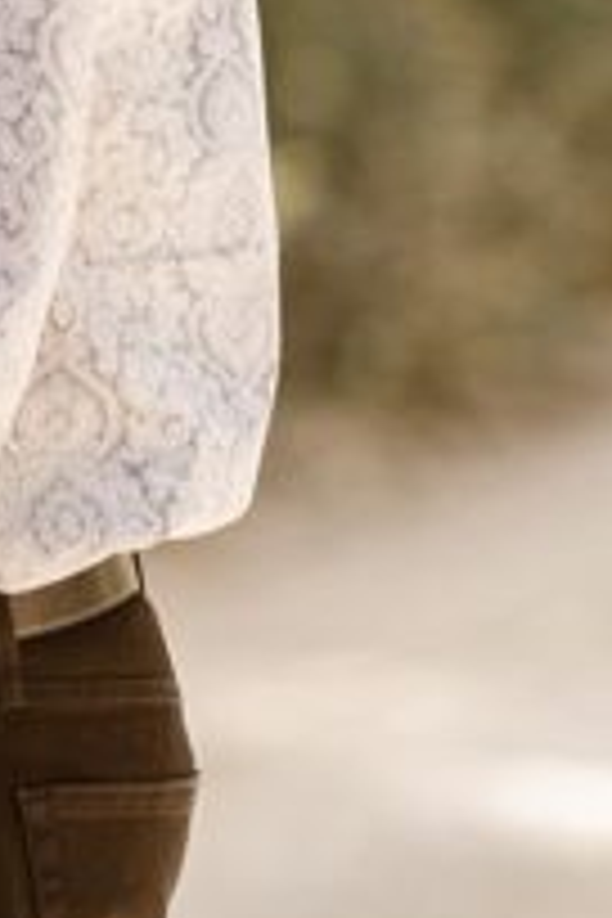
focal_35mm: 426
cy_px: -94
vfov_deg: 4.8
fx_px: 10862
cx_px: -504
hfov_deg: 3.2
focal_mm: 85
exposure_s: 1/800
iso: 200
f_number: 1.8
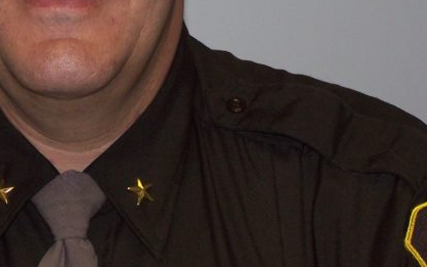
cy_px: -10
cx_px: 84
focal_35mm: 195
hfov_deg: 10.7
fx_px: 2270
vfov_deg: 6.7
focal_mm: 12.4
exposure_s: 1/80
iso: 80
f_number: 3.2
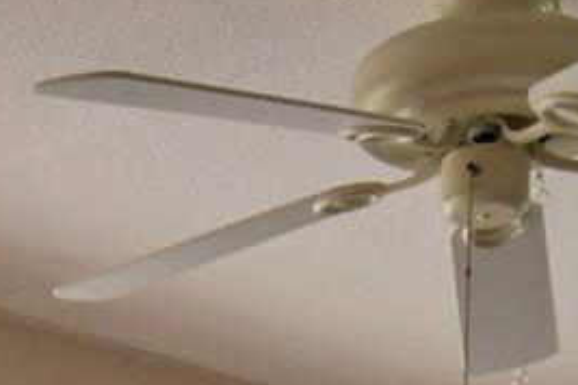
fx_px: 1445
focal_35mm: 90
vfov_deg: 13.2
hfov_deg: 22.5
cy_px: 759
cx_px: 182
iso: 180
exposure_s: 1/500
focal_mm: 10
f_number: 4.5
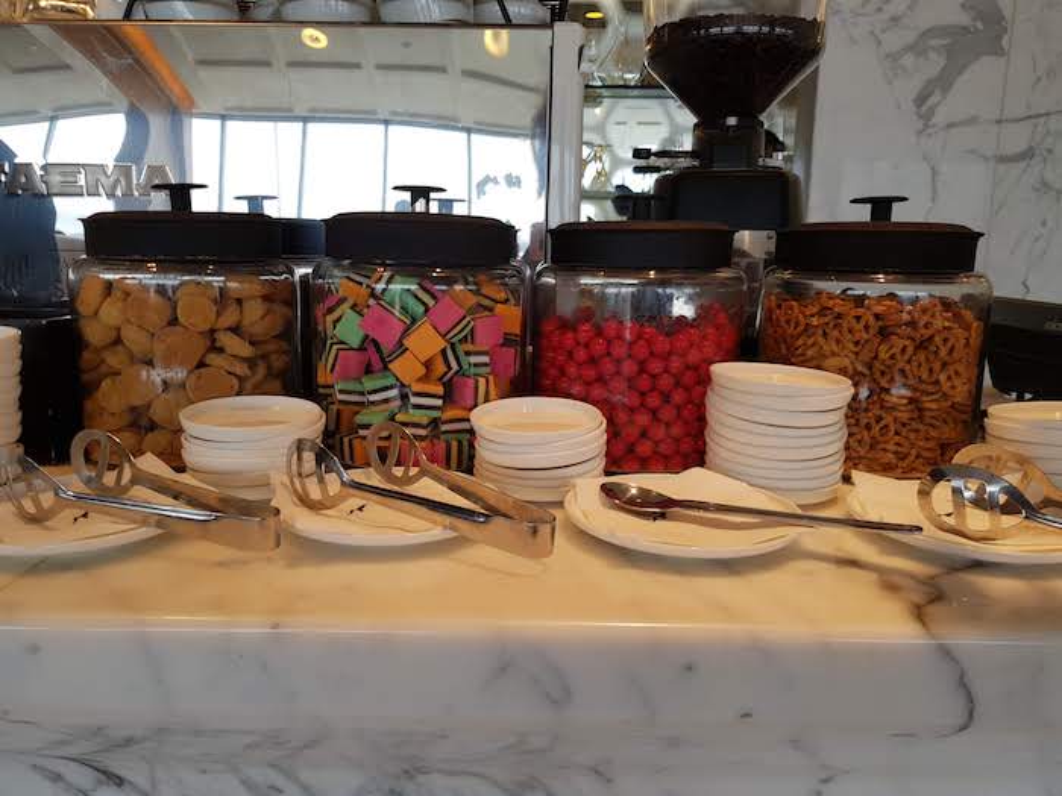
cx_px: 531
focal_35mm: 26
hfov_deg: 67.3
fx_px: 798
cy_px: 398
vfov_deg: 53.1
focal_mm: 4.2
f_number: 1.7
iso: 50
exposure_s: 1/100
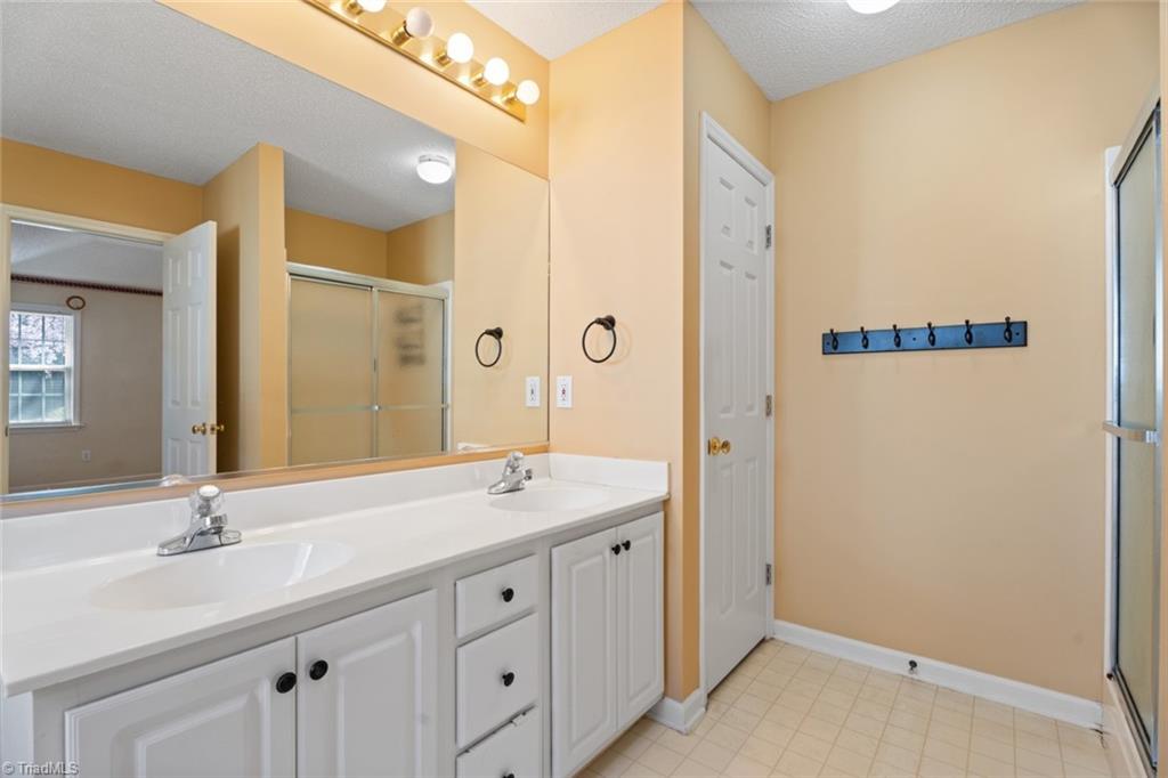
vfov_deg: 70.7
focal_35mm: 17
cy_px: 389
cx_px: 584
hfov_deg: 93.6
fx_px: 548
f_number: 8
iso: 320
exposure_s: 1/5
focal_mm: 16.9
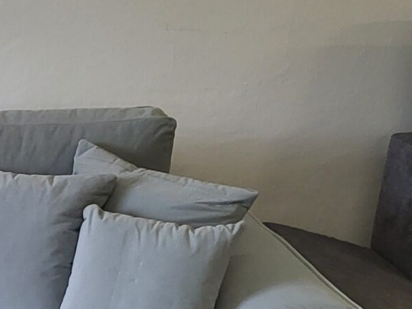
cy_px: 427
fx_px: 1334
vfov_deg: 12.7
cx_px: -380
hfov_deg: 14.8
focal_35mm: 112
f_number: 1.8
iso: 200
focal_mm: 5.4
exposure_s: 1/50
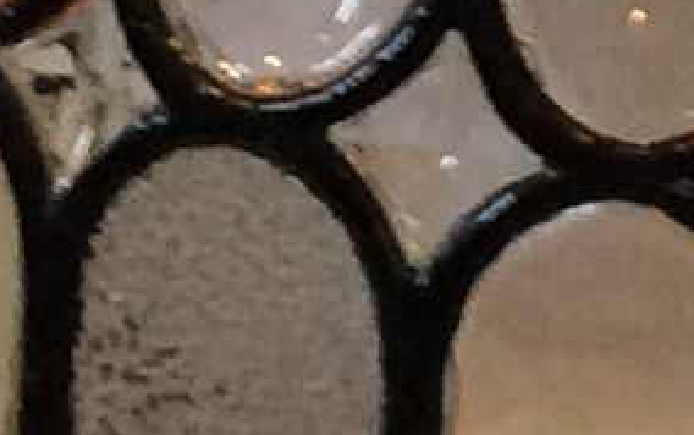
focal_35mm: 309
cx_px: 889
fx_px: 5849
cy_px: -833
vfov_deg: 4.1
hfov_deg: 6.7
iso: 125
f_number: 2.4
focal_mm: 3.3
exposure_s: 1/25
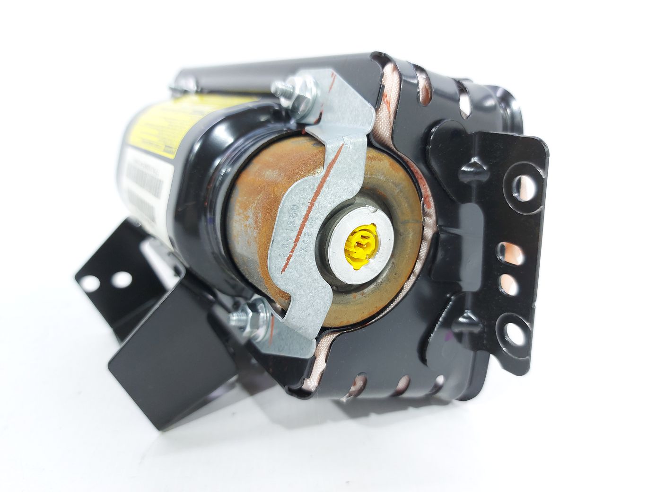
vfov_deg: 56.8
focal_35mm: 24
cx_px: 328
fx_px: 455
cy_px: 246
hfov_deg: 71.6
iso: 125
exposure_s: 1/50
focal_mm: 5.23
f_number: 1.8
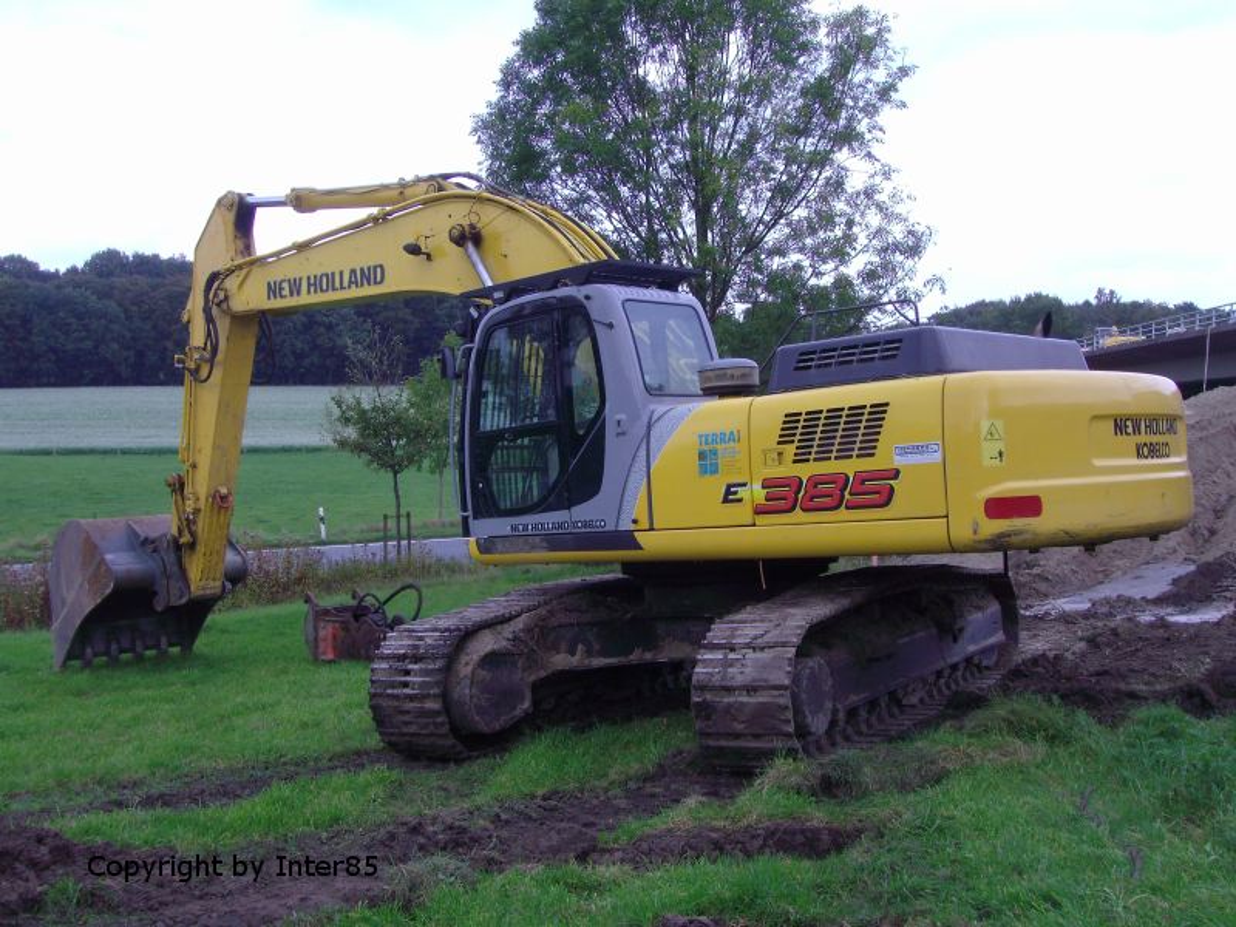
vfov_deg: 32.2
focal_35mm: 45
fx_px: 1607
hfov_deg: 42.1
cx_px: 618
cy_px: 464
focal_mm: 7.6
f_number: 5.18
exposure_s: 1/127
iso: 64
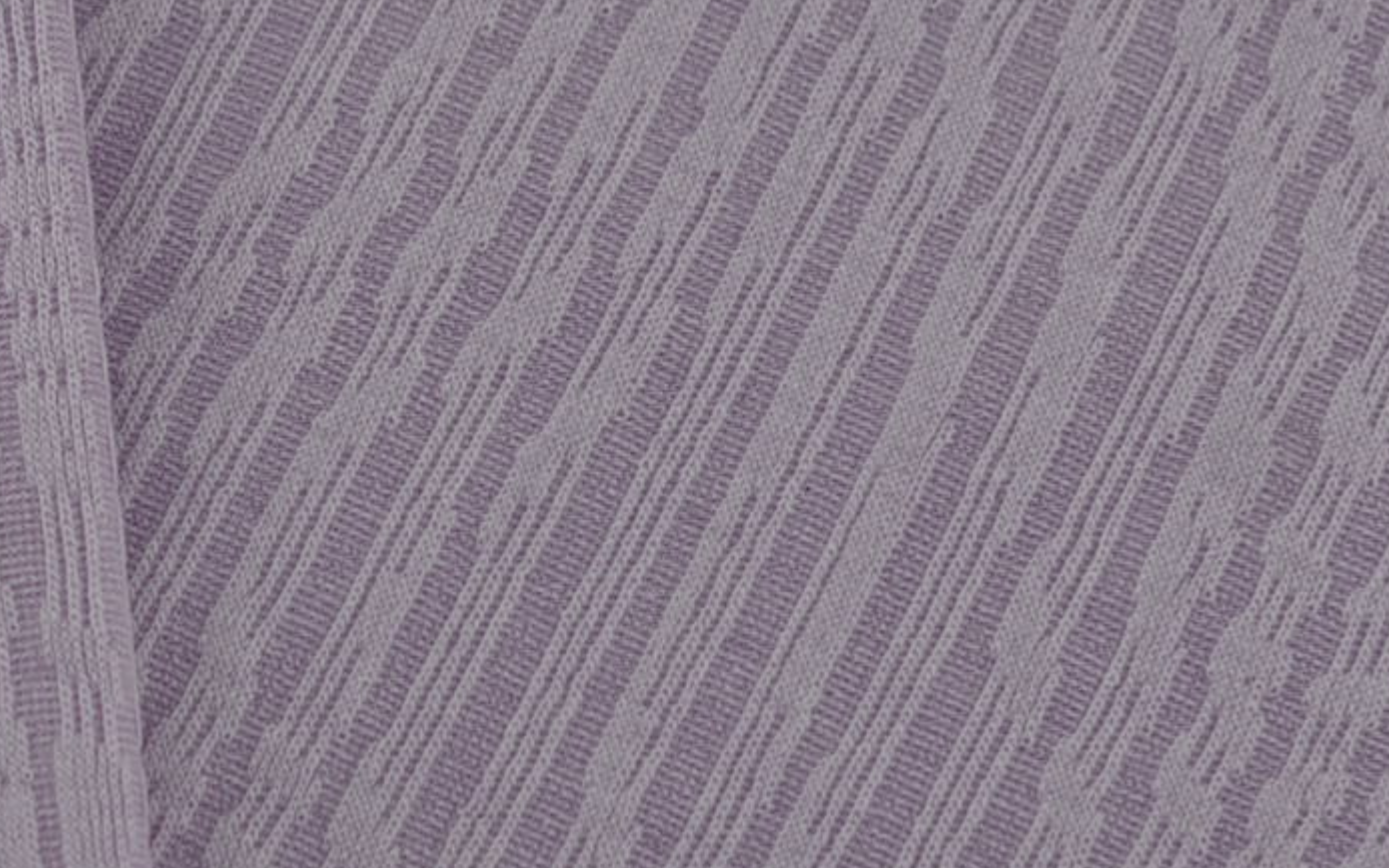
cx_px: -26
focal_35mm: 221
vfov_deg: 5.9
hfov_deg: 9.4
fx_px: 8367
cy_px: 296
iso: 100
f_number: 3.5
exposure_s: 1/250
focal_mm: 50
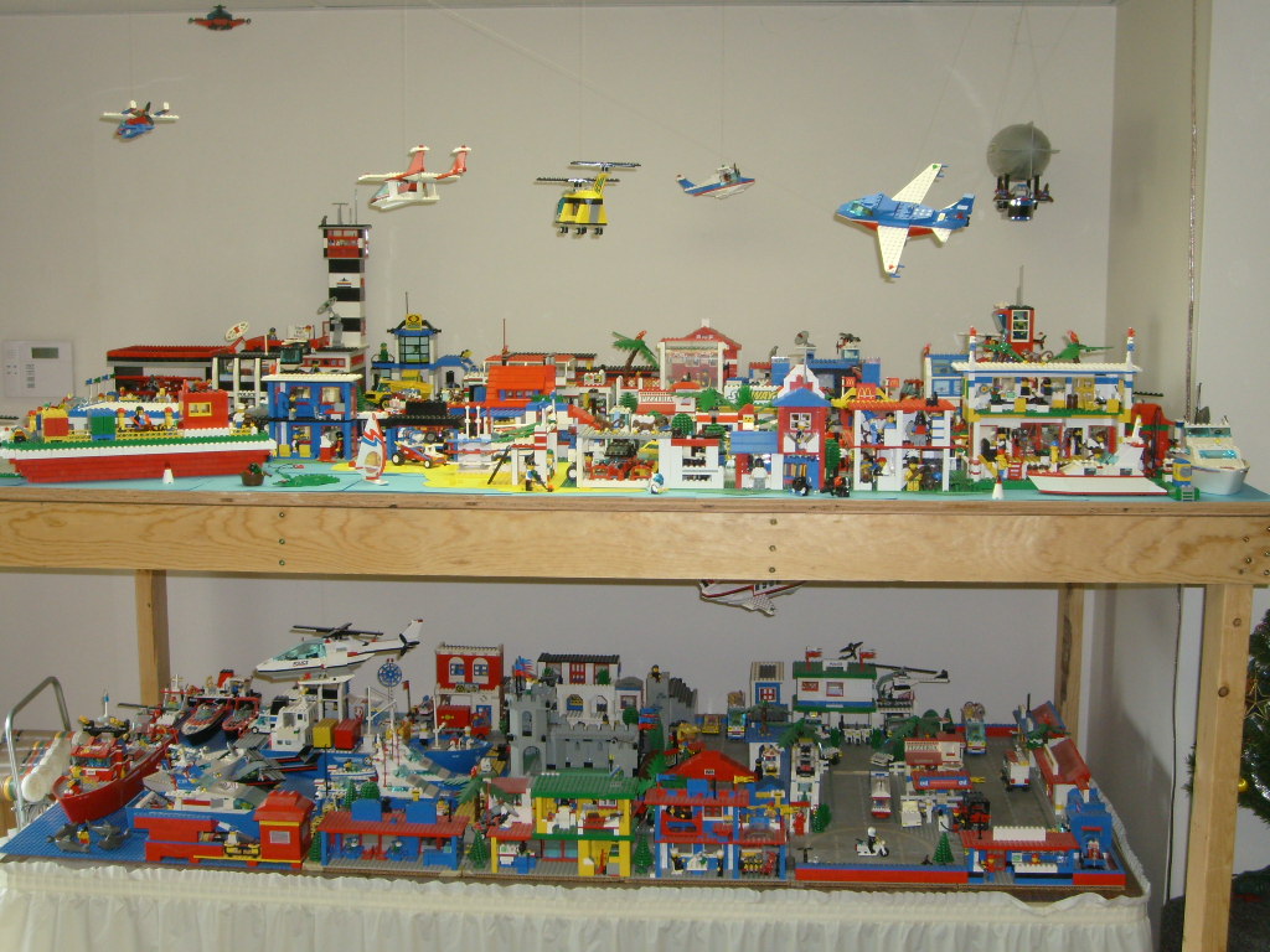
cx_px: 635
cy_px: 476
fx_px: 1578
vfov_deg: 33.6
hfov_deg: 43.9
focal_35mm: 43
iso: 100
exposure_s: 1/45
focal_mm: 7.2
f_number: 3
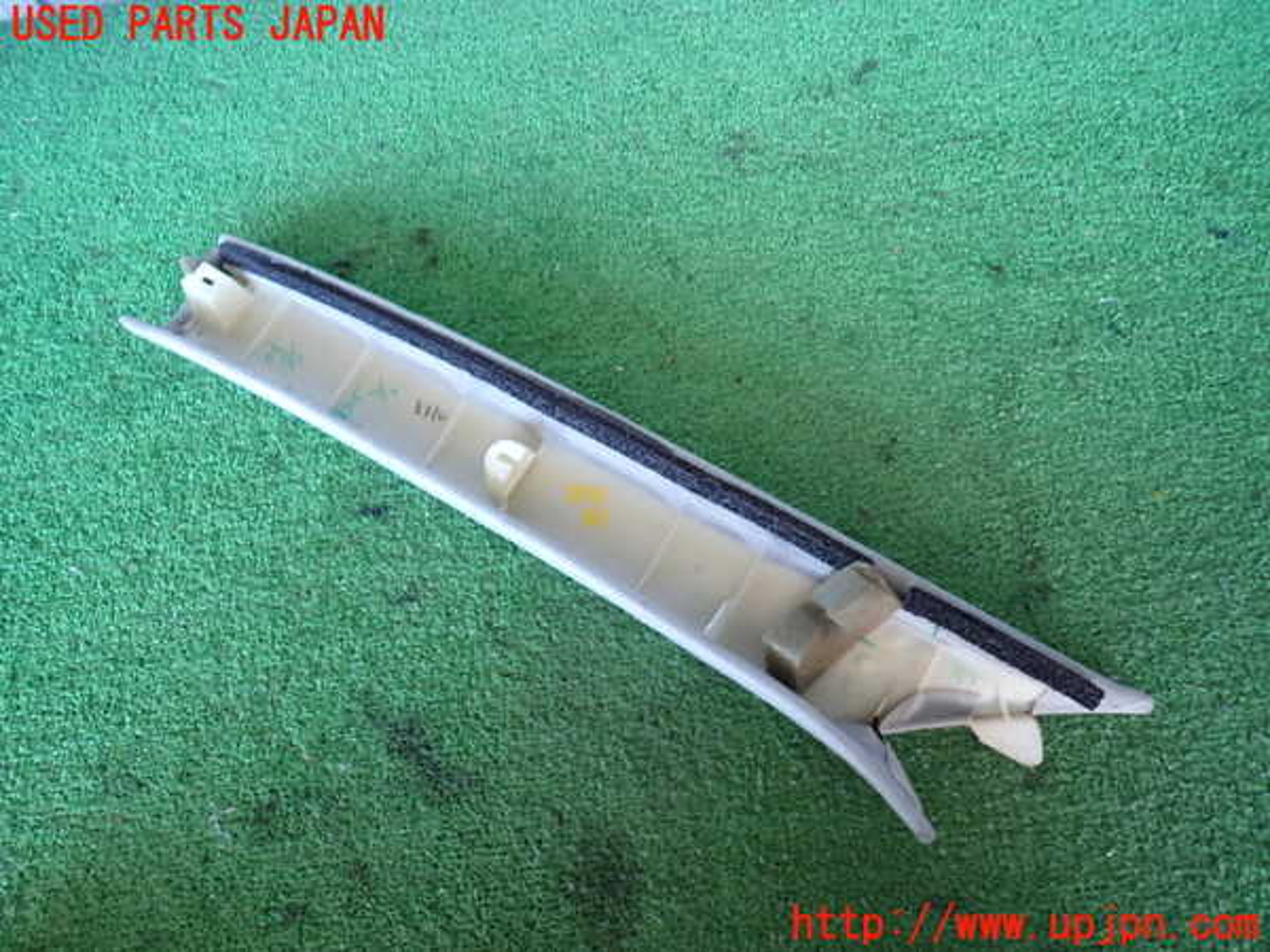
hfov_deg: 69.4
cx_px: 635
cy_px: 476
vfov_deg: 54.9
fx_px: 917
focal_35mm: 25
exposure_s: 1/30
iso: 200
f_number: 2
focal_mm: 4.5
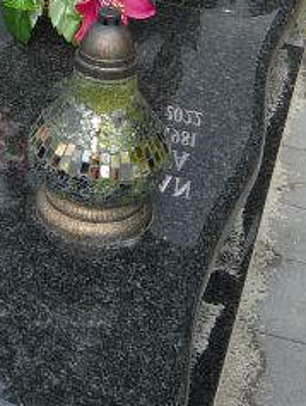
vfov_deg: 20.3
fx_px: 1106
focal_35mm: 94
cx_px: 56
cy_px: 26
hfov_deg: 15.6
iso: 80
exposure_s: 1/500
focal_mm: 5.2
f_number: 2.8
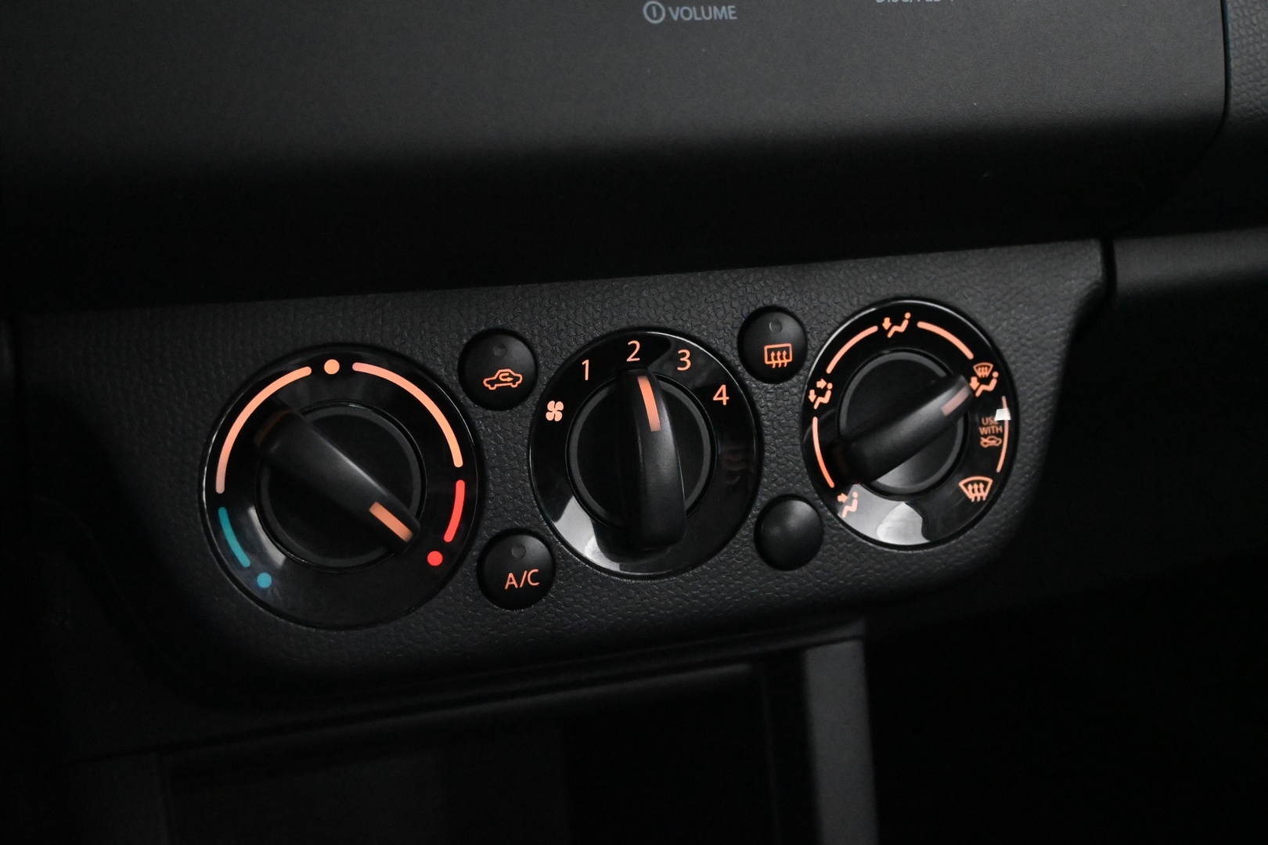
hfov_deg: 43.6
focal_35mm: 45
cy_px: 422
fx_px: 1585
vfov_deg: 29.9
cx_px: 634
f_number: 4.8
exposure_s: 1/50
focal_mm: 30
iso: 11400
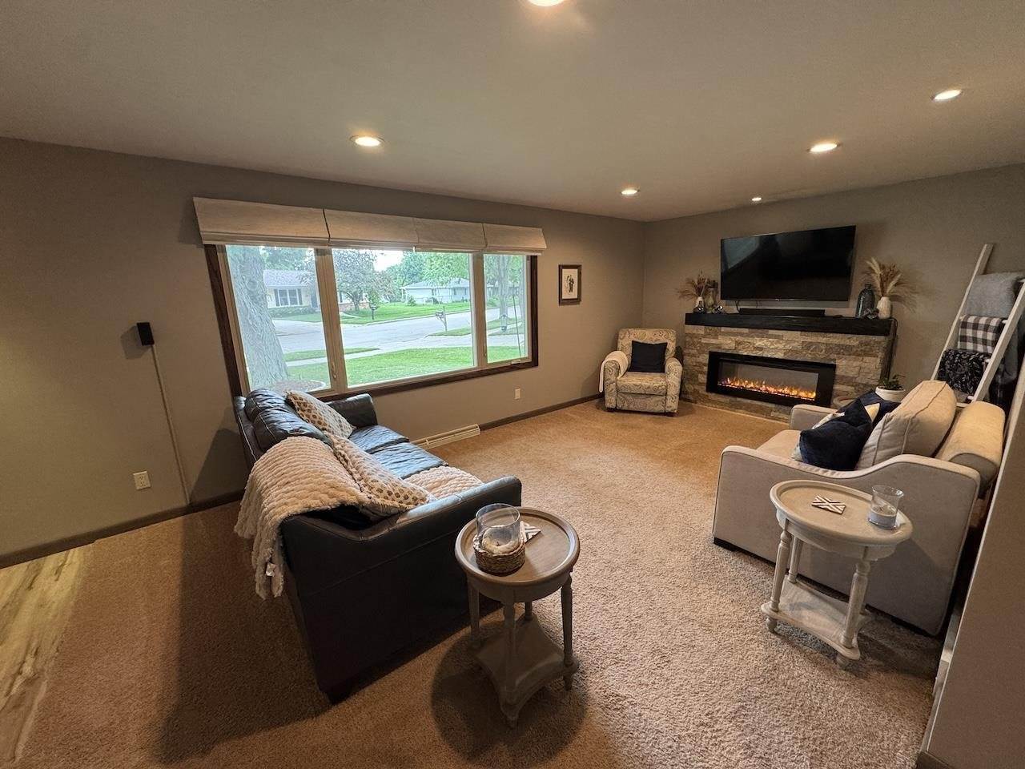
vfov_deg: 85.7
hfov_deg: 102.1
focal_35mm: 14
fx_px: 415
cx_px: 512
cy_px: 384
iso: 250
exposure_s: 1/120
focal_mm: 2.22
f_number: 2.2
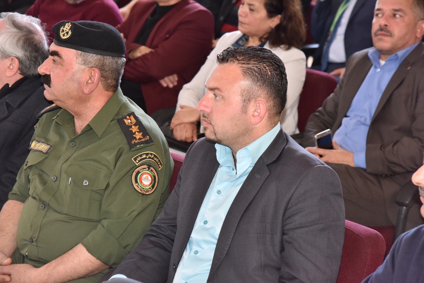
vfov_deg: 13.0
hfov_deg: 19.5
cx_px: 212
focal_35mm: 105
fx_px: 1237
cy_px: 142
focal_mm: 105
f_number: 6.3
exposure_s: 1/80
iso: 2500
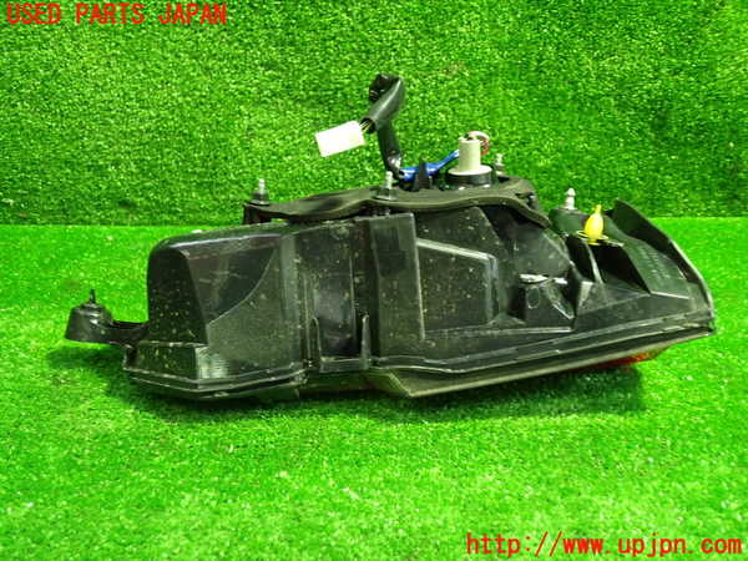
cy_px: 280
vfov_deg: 46.8
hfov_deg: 60.0
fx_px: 648
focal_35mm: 30
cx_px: 374
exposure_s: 1/30
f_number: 2.3
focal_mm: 5.4
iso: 640
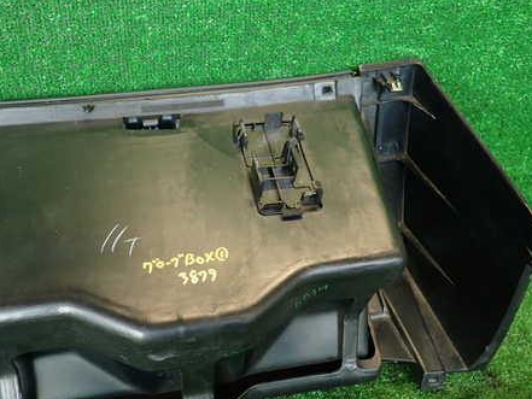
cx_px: 224
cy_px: 239
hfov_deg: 53.7
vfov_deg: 41.6
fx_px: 523
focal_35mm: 34
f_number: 2
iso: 200
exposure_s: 1/50
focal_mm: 4.5
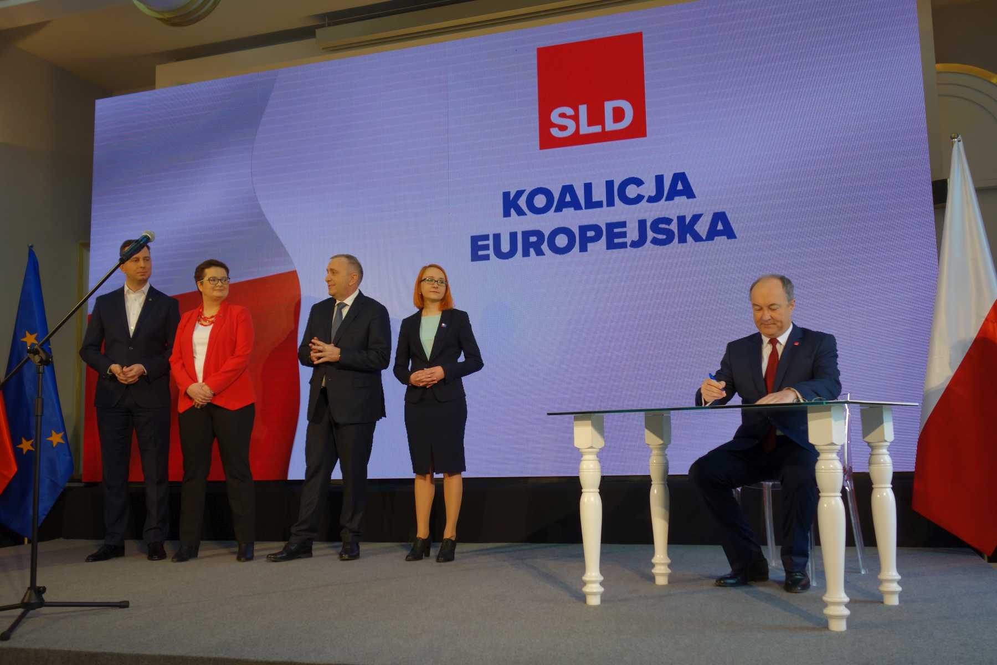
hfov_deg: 55.8
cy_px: 332
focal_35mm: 34
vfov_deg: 38.9
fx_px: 942
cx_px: 498
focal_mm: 12.78
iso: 160
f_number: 2.8
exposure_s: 1/40
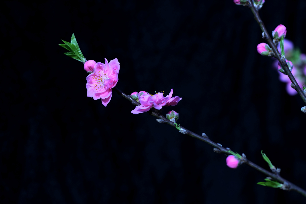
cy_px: 102
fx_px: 893
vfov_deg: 13.0
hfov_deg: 19.5
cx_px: 153
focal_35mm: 105
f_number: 5.6
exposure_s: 1/250
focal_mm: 105
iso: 100
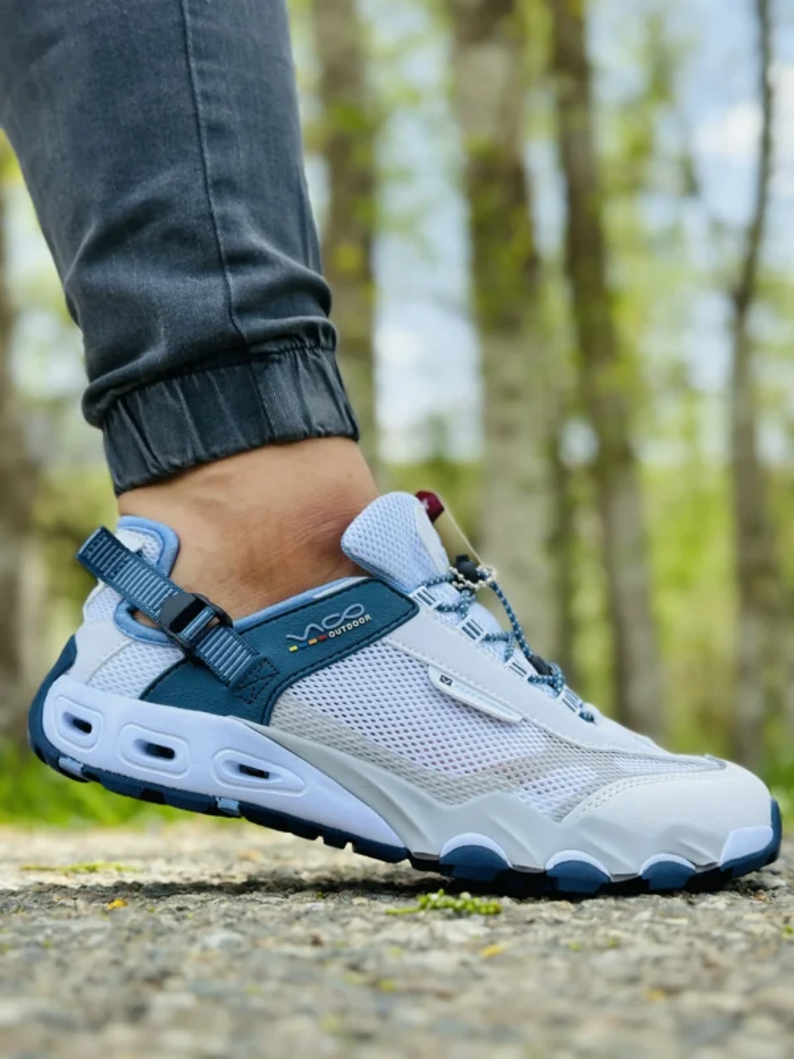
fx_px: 1468
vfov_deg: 39.7
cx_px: 397
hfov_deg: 30.3
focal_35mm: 48
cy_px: 530
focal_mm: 6.86
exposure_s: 1/2252
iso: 100
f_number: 1.78
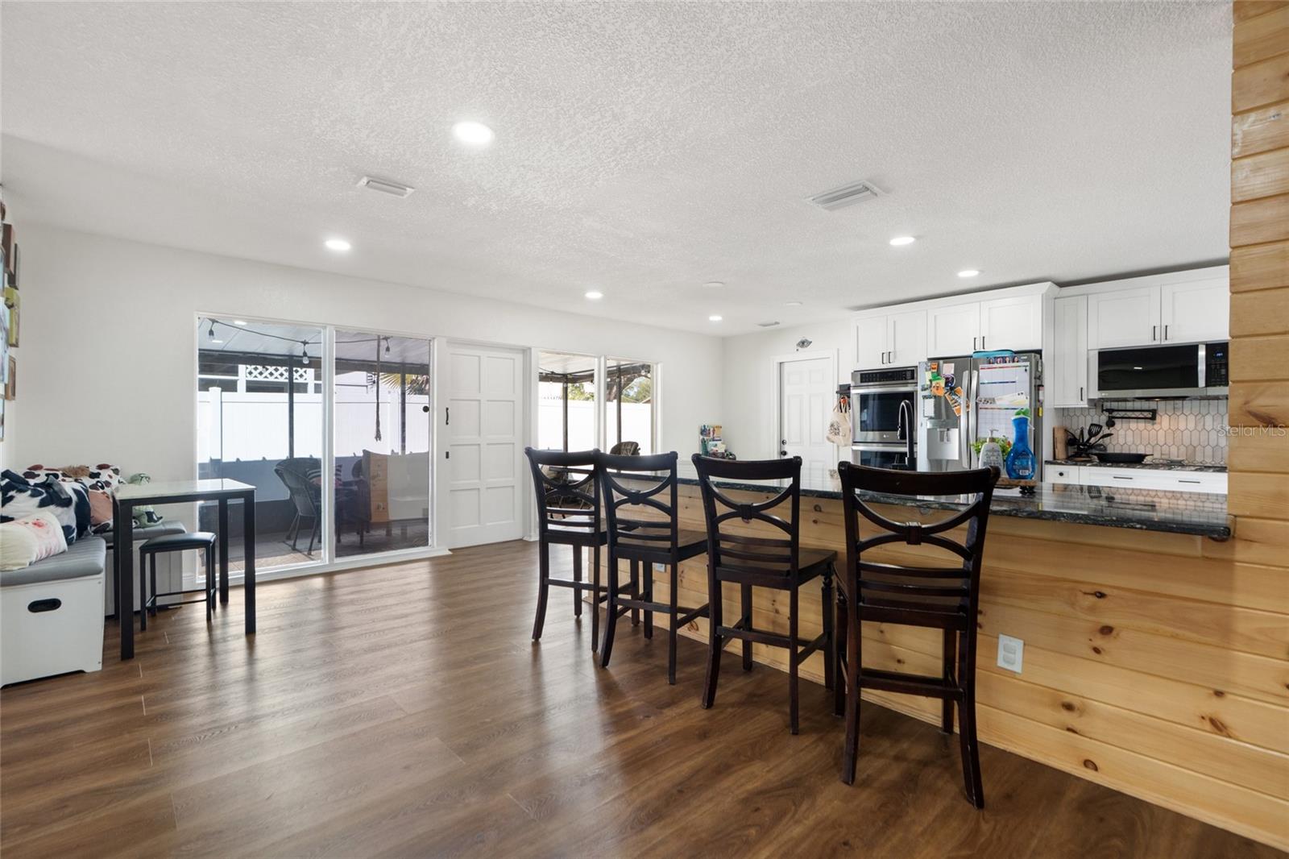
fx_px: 573
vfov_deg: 73.7
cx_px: 644
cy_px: 430
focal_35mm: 16
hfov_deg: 96.7
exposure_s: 1/20
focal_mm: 16
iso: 1000
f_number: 8
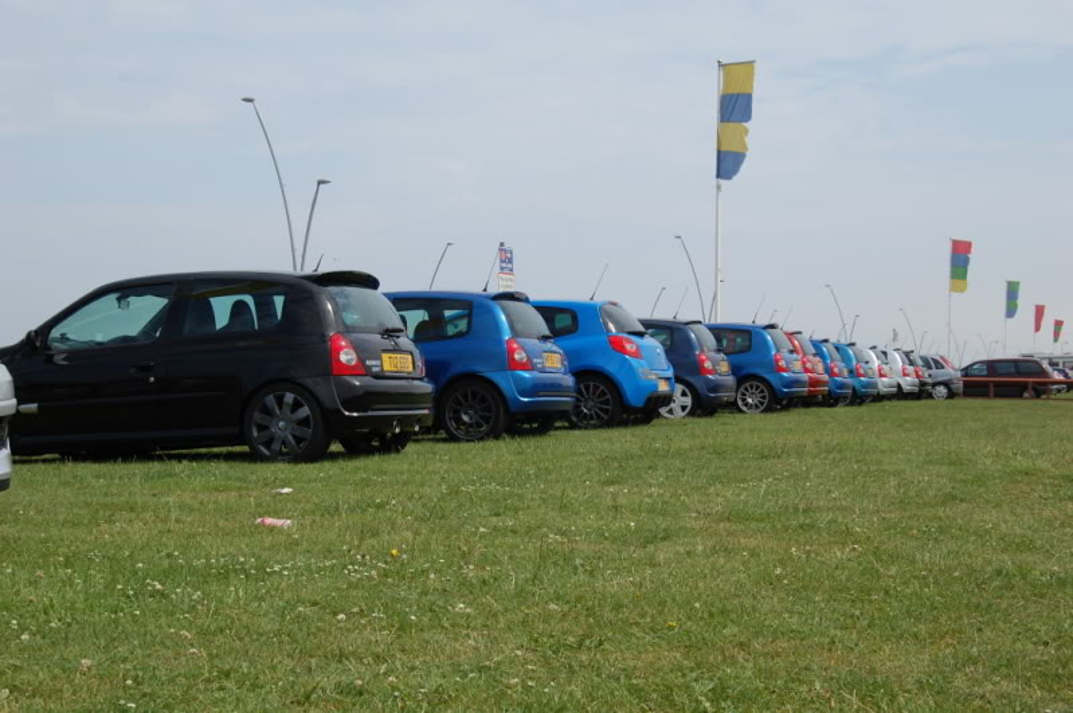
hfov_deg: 38.9
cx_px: 536
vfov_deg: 26.4
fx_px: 1519
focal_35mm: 51
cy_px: 356
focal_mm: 34
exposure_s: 1/320
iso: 200
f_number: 9
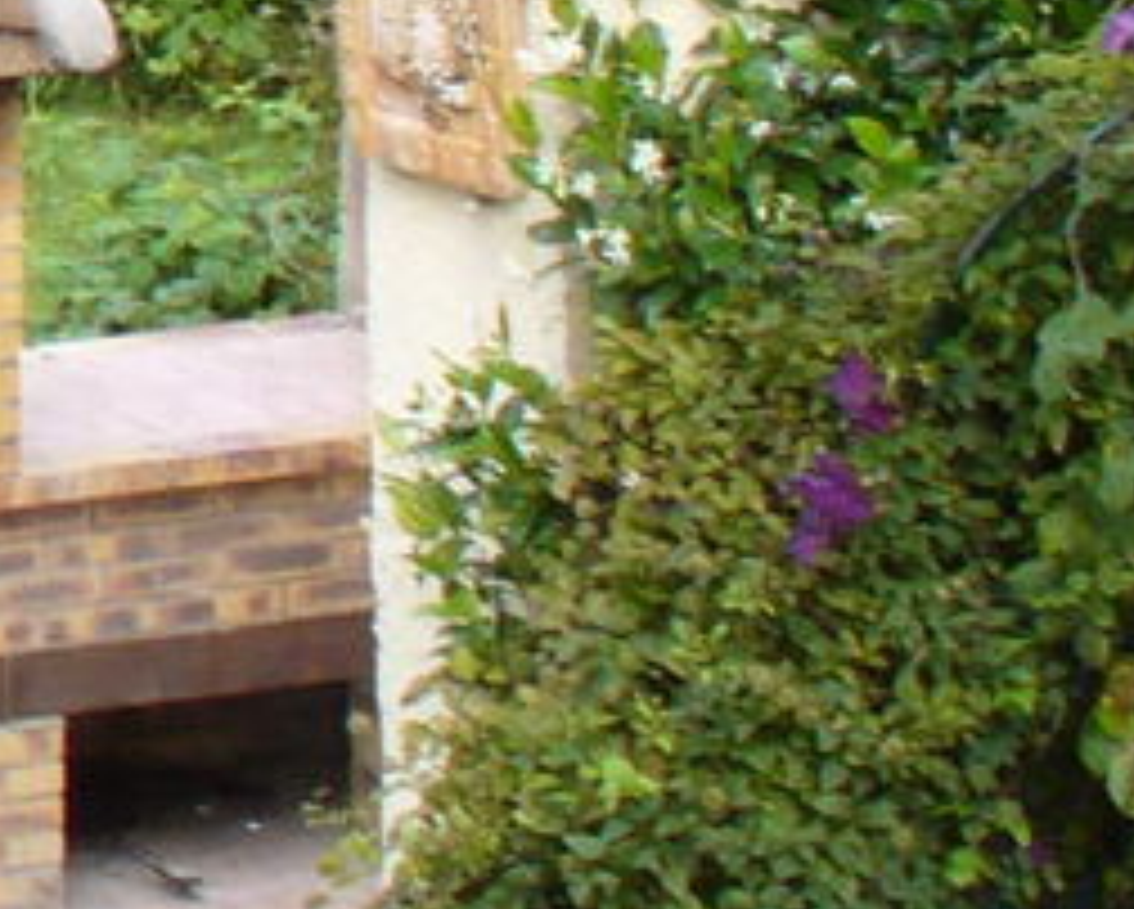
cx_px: -1994
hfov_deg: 7.6
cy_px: -382
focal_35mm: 229
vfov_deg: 6.7
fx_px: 7692
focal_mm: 6.1
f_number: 2.8
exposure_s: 1/200
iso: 80
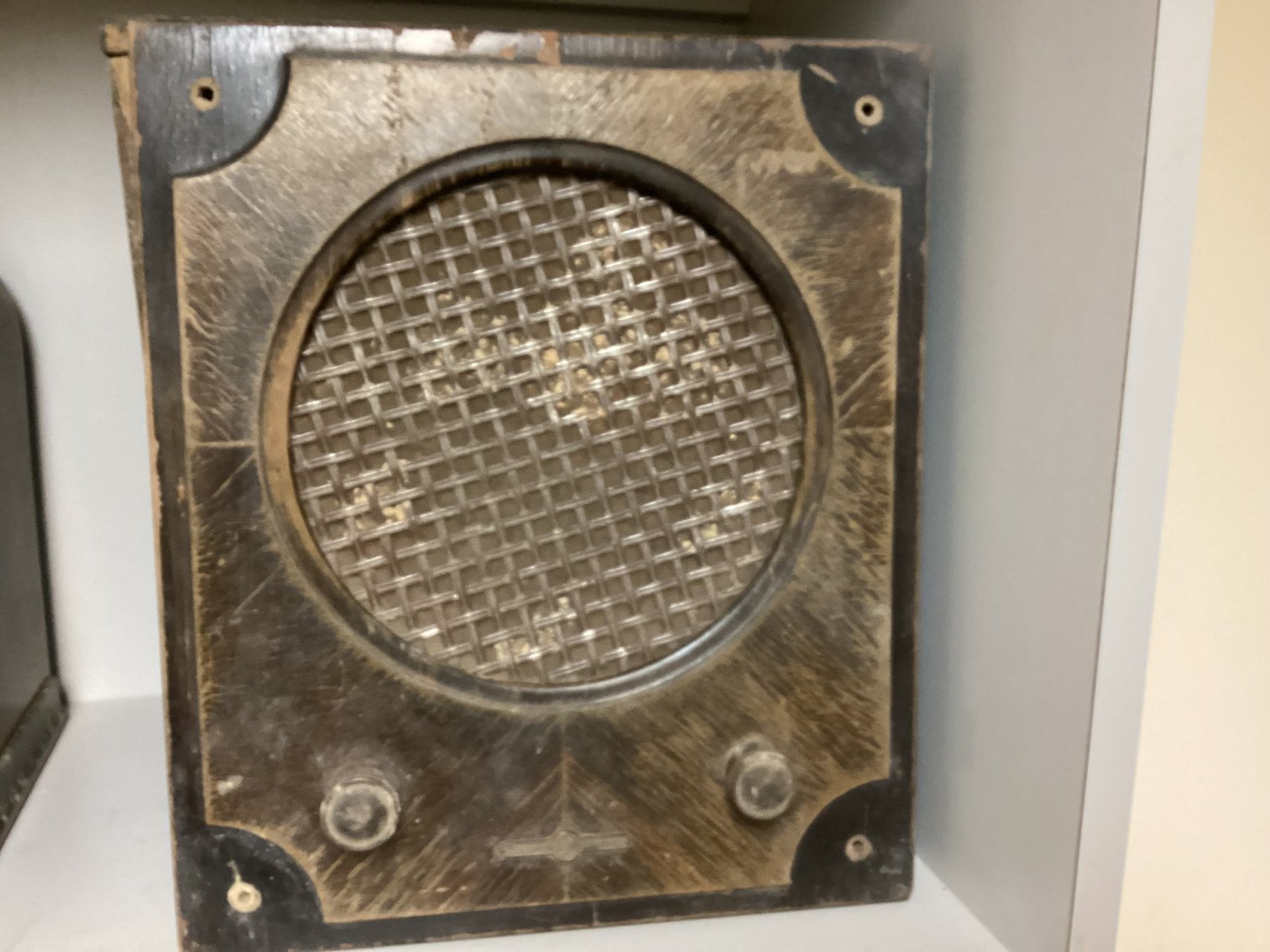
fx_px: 1137
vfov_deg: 45.4
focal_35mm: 31
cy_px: 476
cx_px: 635
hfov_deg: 58.3
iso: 400
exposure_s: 1/30
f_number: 2.4
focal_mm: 3.3
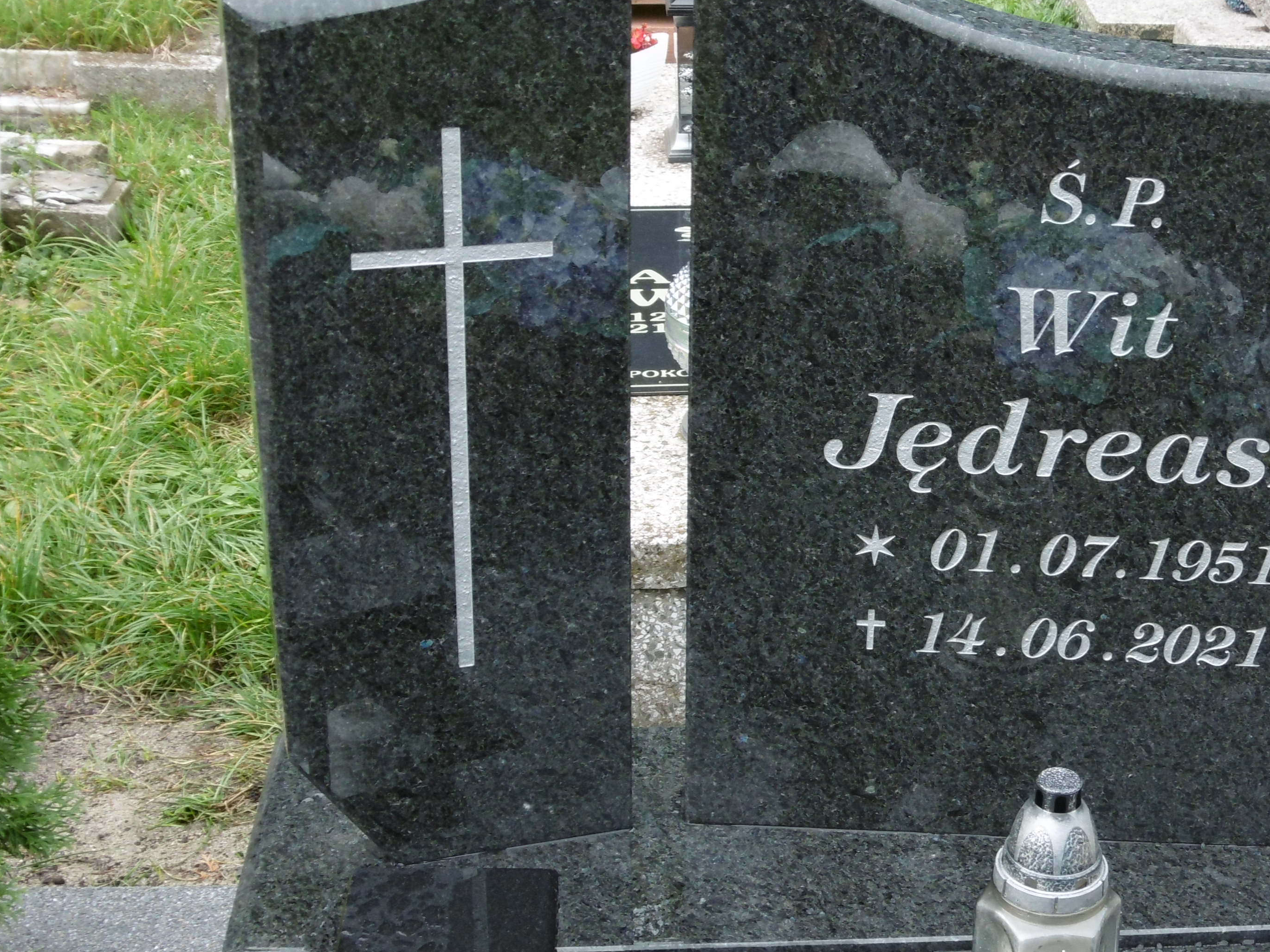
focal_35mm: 64
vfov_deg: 22.9
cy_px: 462
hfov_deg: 29.9
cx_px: 902
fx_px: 2348
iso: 100
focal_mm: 6.8
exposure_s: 1/125
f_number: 3.7
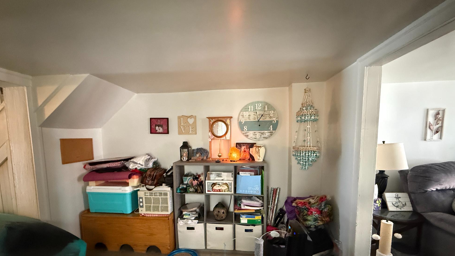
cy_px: 156
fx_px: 193
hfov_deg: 99.3
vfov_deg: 66.3
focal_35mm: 16
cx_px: 218
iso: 1250
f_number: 2.2
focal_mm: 2.22
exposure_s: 1/36
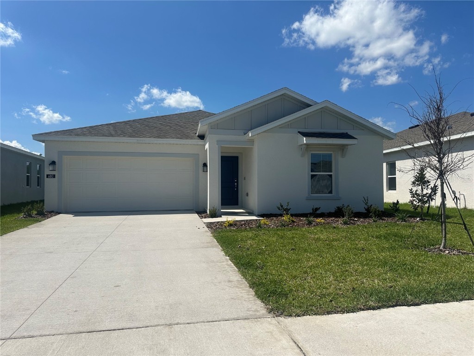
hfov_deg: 71.6
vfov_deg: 56.8
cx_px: 237
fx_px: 329
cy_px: 178
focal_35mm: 24
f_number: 1.78
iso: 80
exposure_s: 1/8197
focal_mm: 6.86
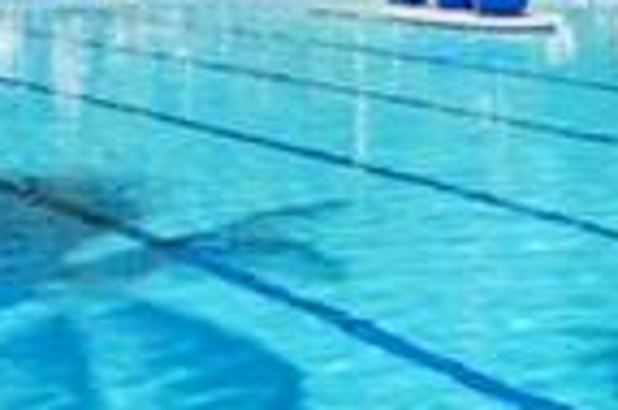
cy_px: -110
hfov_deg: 19.4
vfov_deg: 13.2
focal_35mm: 100
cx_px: 704
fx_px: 1715
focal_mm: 14
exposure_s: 1/200
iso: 160
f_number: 11
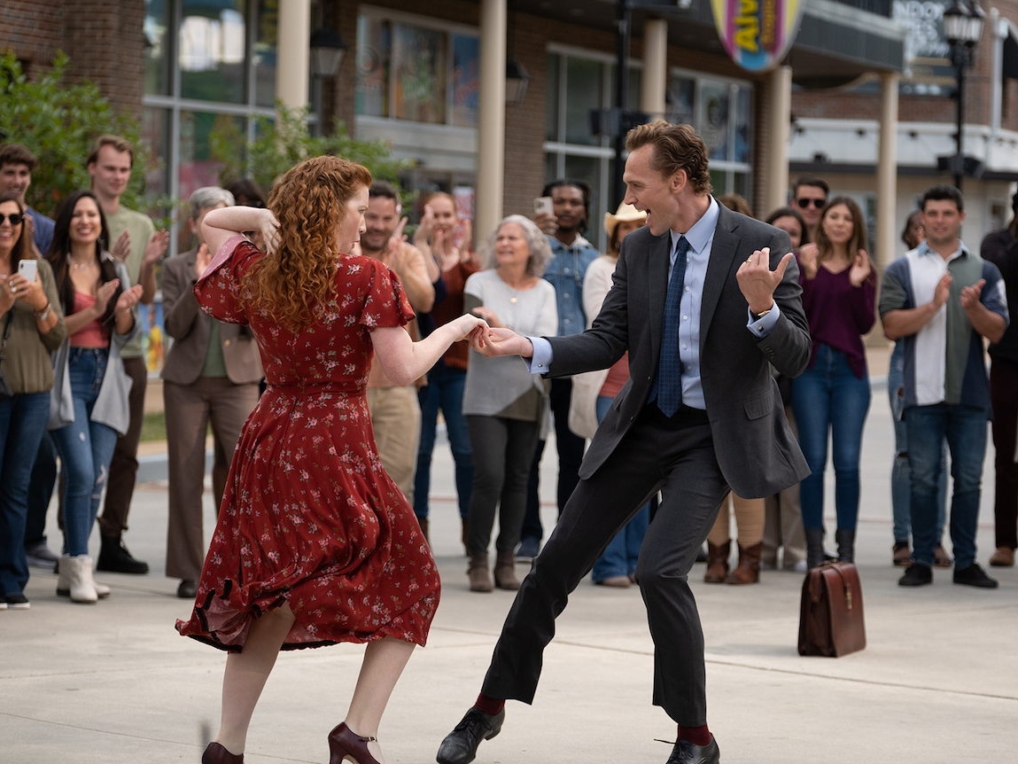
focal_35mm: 137
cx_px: 541
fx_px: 4029
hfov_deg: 14.4
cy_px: 383
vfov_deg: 10.8
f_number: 2.8
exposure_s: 1/2000
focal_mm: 83.8
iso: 400
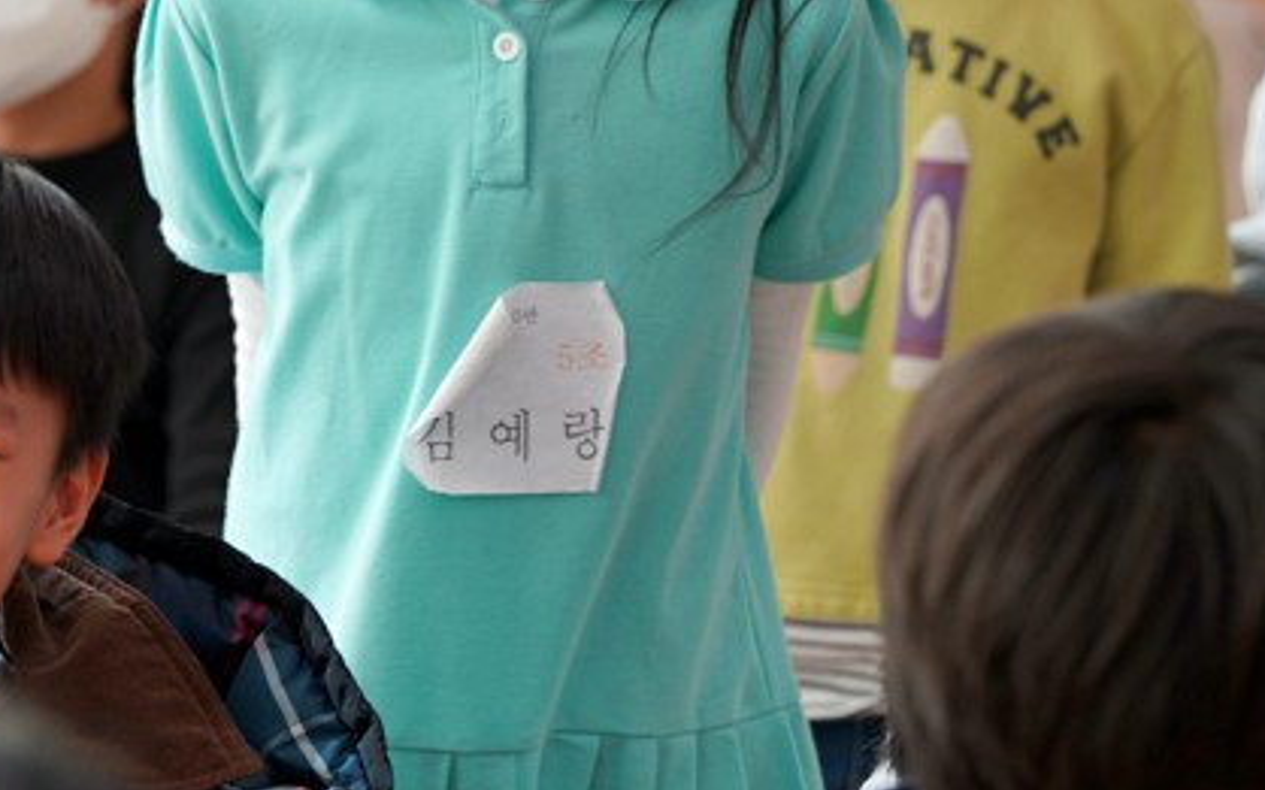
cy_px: 9
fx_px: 13097
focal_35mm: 380
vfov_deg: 3.5
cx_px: 303
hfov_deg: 5.5
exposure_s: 1/200
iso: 500
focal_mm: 173
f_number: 4
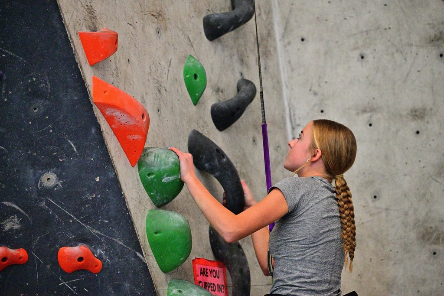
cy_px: 148
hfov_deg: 10.3
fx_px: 2467
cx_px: 222
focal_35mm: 200
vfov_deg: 6.9
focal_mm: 200
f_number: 3.5
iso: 10000
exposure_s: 1/400
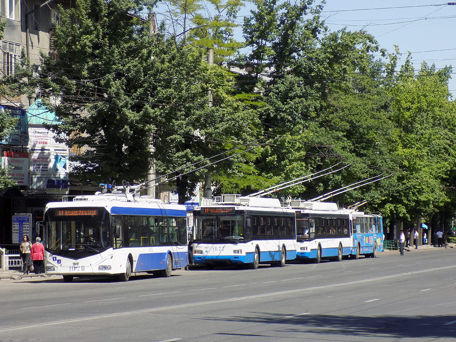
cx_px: 228
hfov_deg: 14.9
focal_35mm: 132
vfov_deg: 11.2
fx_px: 1739
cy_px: 171
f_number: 5
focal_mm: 23.4
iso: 80
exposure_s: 1/320
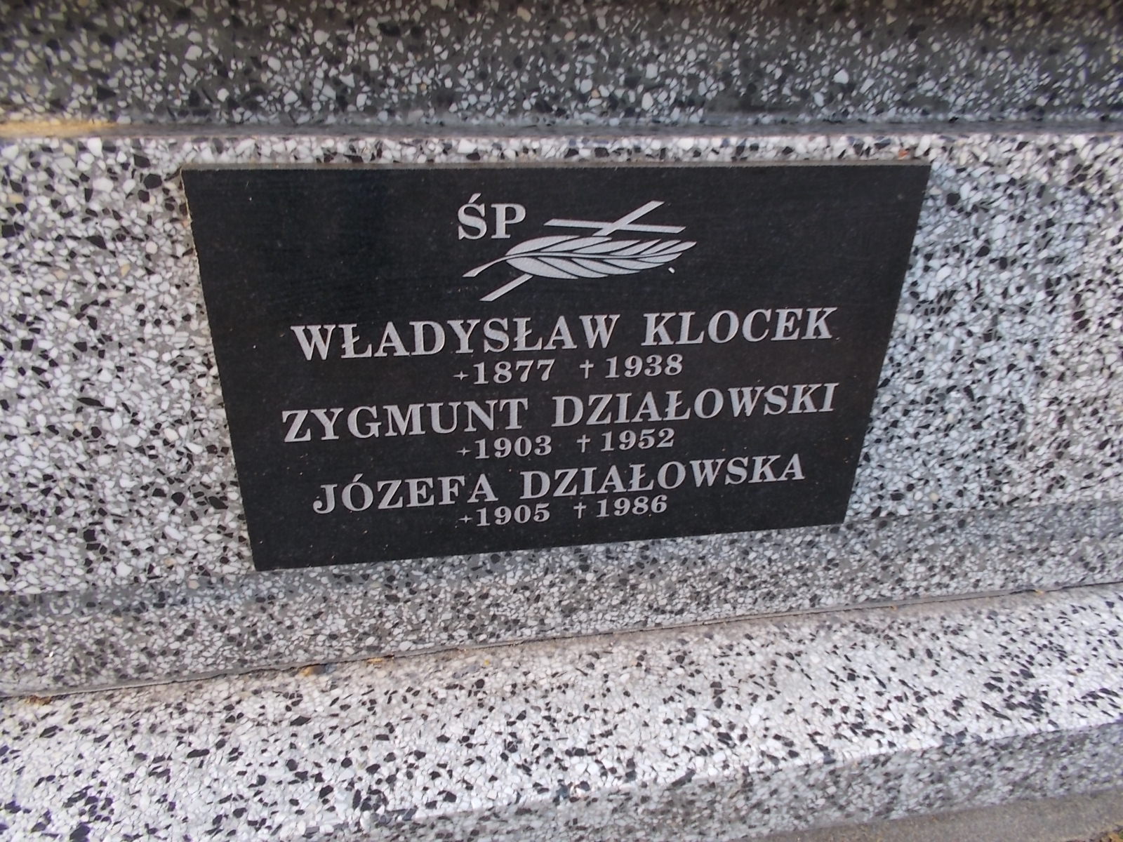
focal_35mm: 26
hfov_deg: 67.3
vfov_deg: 53.1
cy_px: 421
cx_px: 562
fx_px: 843
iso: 80
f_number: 3.2
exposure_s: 1/50
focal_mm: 4.6
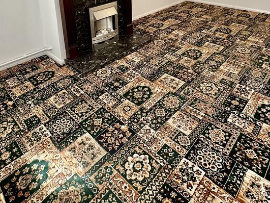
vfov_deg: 45.0
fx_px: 211
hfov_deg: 65.3
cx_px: 131
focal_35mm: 27
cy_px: 9
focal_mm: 2.22
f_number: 2.2
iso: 80
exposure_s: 1/99
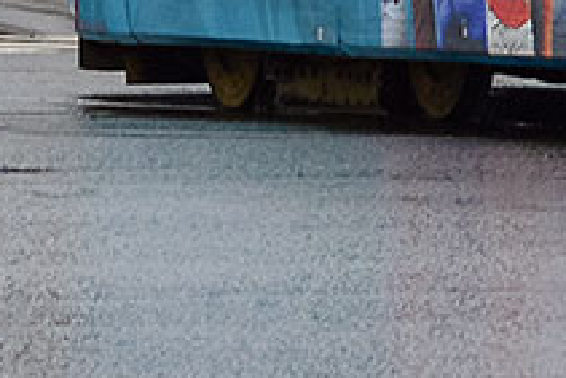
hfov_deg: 2.6
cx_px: 904
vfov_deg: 1.7
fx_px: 12595
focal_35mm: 801
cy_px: -764
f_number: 5.3
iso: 400
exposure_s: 1/640
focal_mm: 75
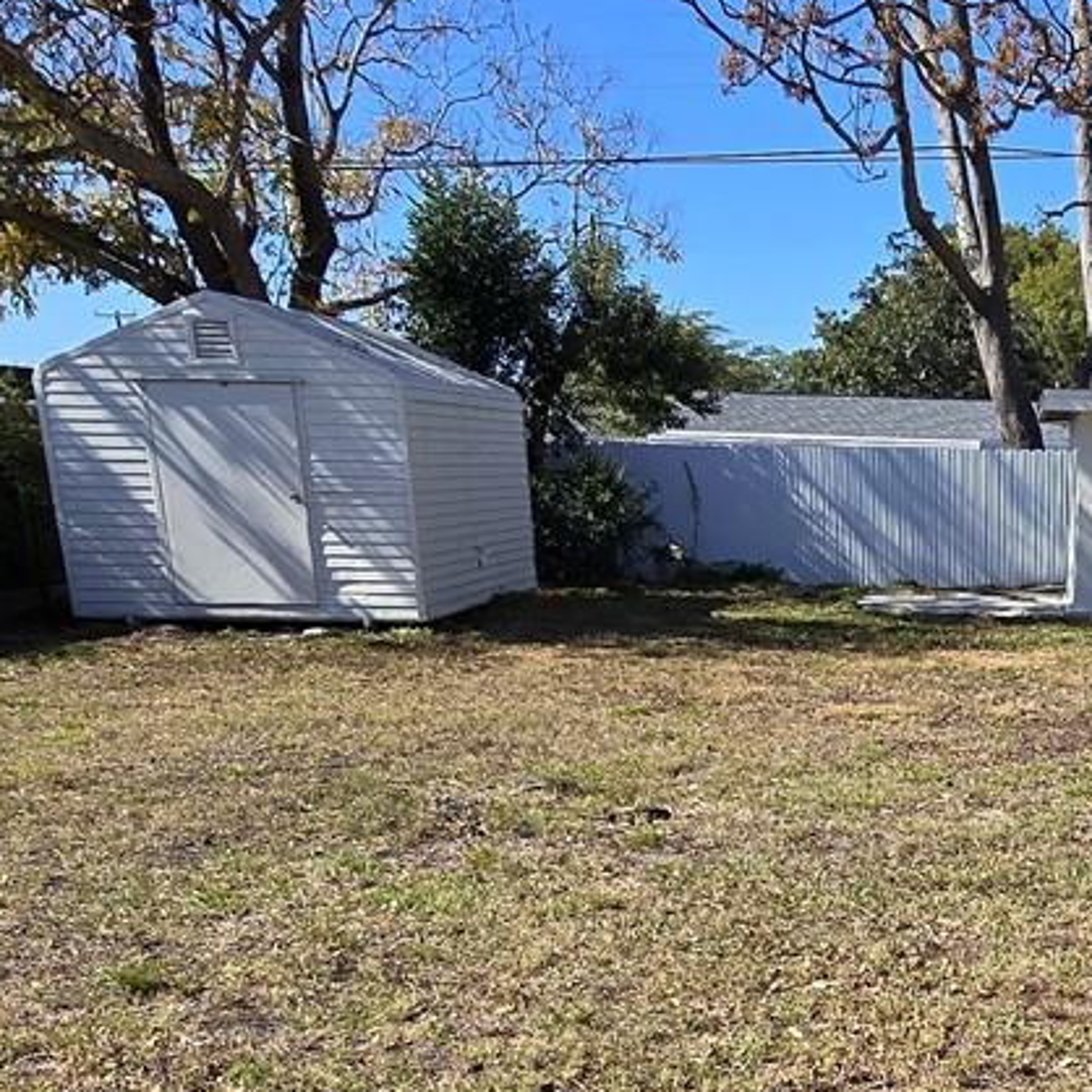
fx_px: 1570
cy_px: 1027
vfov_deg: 35.6
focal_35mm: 44
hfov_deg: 35.1
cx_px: 1063
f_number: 2.2
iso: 50
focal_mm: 2.2
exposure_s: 1/2216
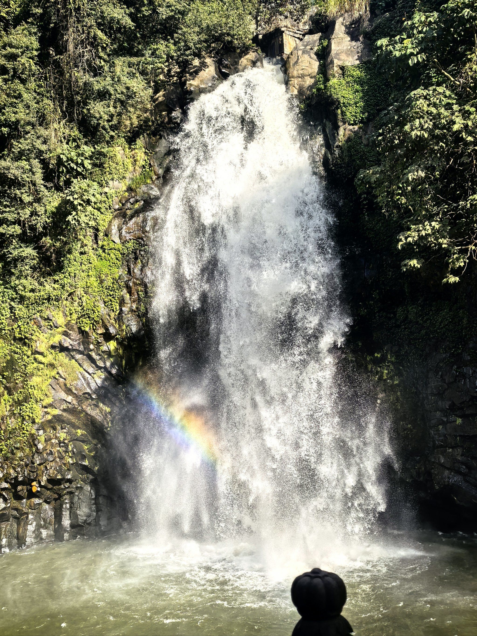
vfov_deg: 37.5
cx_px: 238
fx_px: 937
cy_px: 318
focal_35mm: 51
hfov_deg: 28.6
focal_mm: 5.75
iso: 50
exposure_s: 1/10000
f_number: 1.4
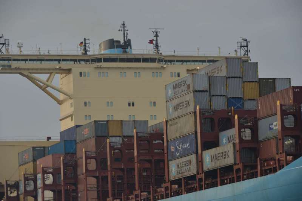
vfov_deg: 6.9
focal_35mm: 200
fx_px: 1678
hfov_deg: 10.3
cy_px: 100
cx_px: 151
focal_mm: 200
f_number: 10
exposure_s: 1/200
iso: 360
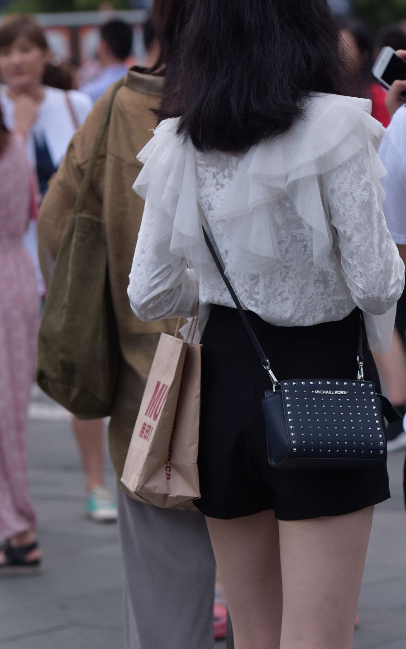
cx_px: 291
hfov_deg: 7.5
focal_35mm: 176
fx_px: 3114
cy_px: 425
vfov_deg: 11.9
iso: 640
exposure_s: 1/800
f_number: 4
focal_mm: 102
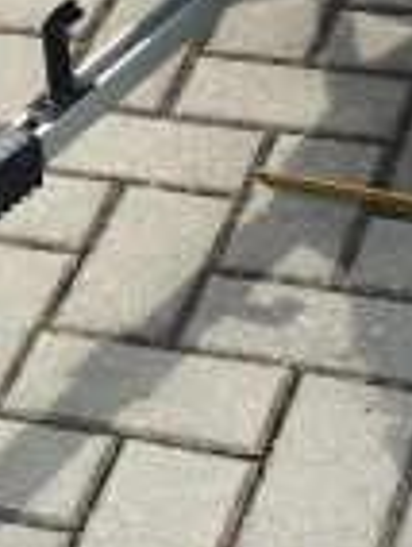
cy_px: 65
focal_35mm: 153
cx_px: -90
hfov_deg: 9.6
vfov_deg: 12.8
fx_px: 2421
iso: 32
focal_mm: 4.15
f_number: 2.2
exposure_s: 1/1026
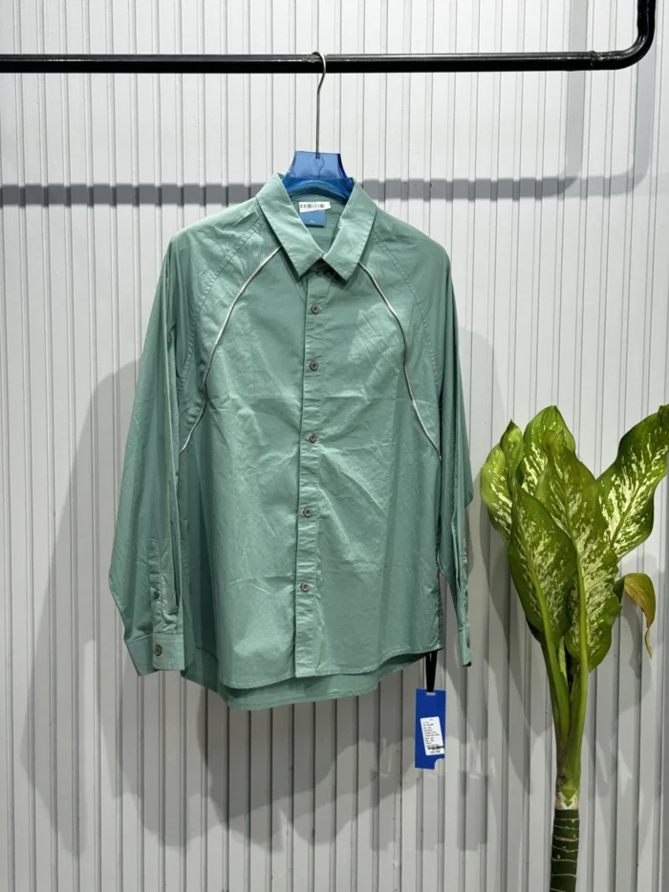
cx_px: 334
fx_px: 1237
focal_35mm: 48
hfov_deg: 30.3
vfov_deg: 39.7
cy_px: 446
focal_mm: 6.76
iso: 50
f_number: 1.78
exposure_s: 1/100
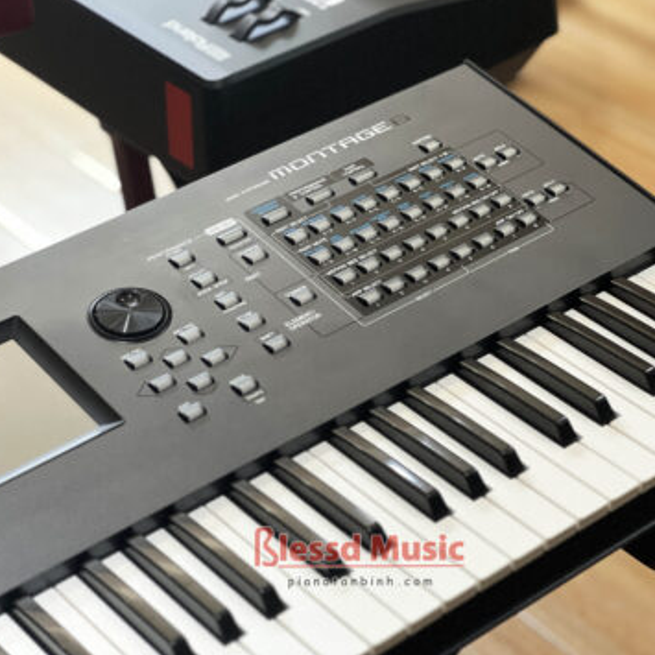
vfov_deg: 18.9
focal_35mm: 92
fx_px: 1970
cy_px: 325
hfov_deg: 18.9
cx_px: 360
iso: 400
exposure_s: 1/40
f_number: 2.8
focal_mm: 9
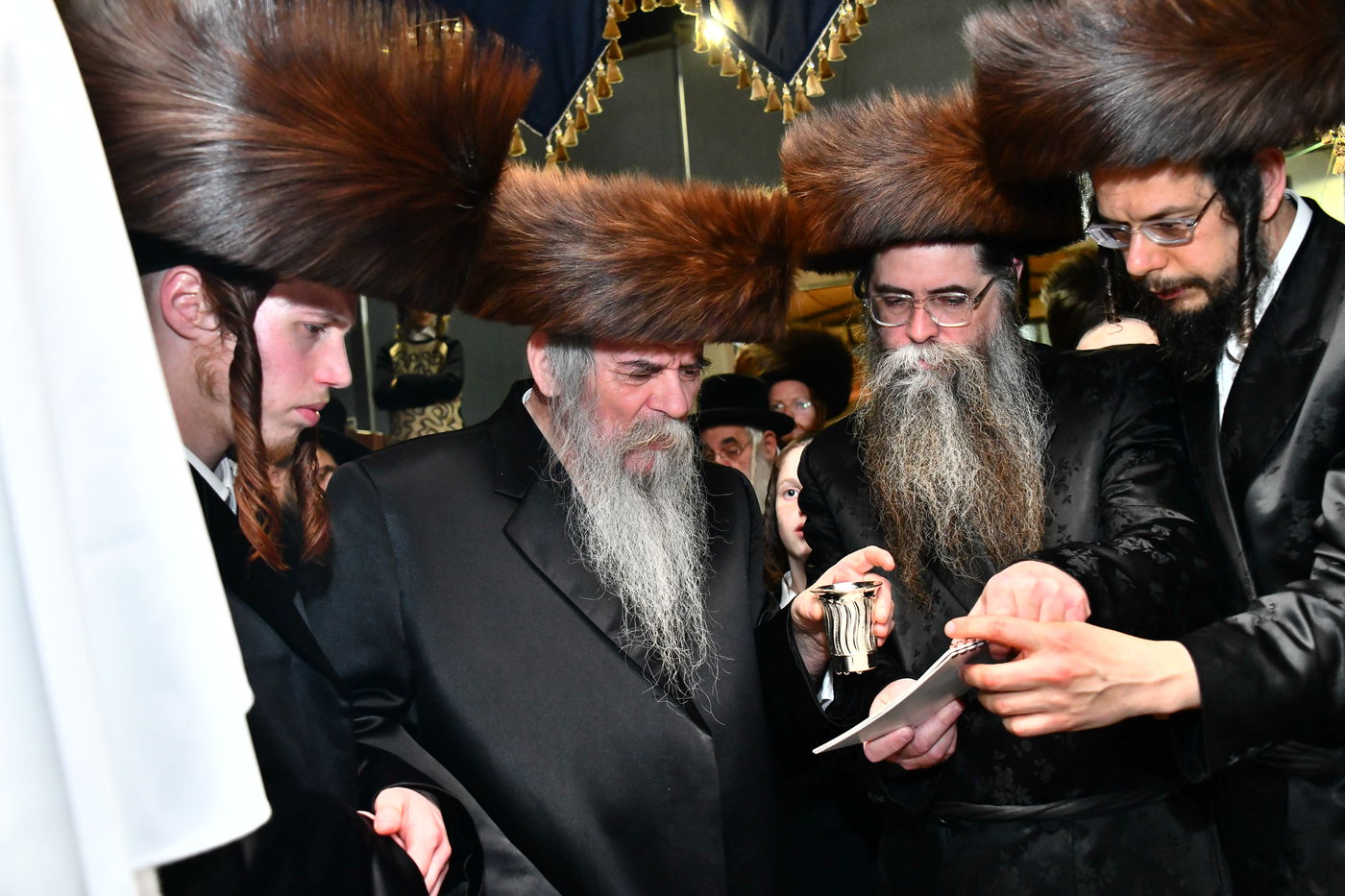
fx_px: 1419
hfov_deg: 50.7
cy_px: 448
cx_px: 672
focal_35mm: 38
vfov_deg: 35.0
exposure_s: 1/100
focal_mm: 38
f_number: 5.6
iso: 2000
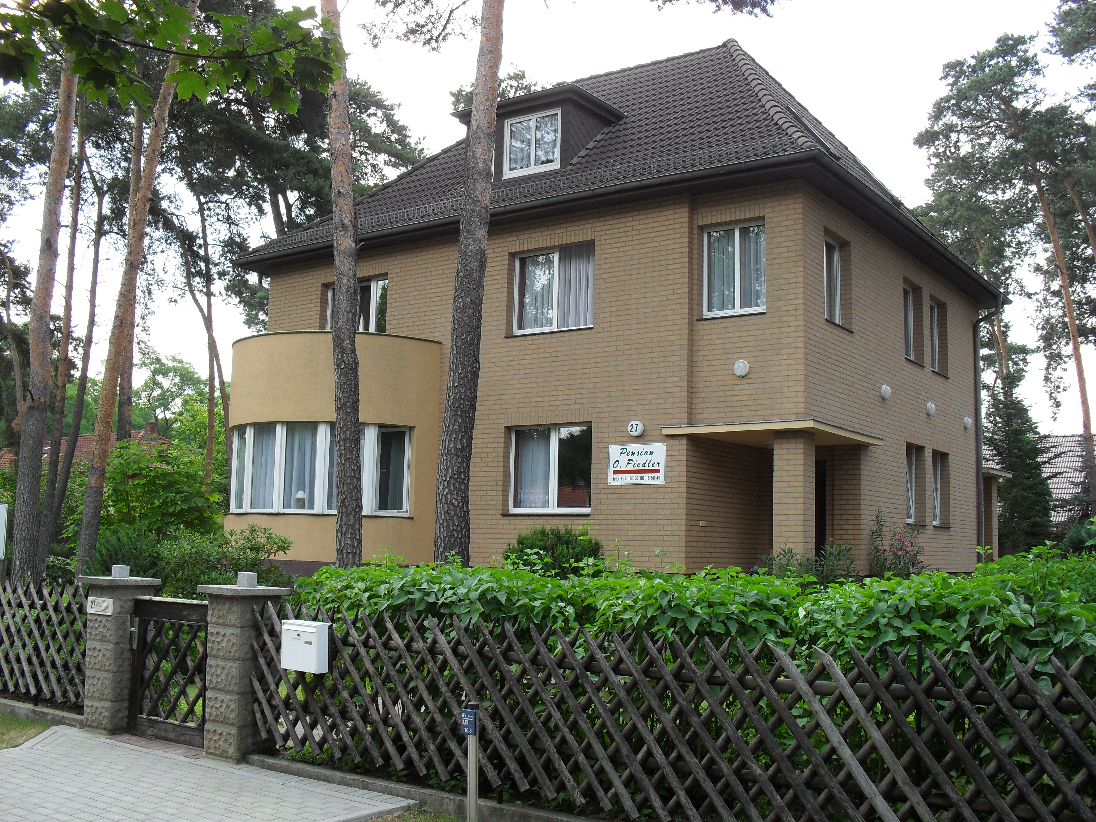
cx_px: 548
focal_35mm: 35
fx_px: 1108
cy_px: 411
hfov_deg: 52.6
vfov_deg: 40.7
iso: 100
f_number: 3.2
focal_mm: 6.3
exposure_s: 1/180
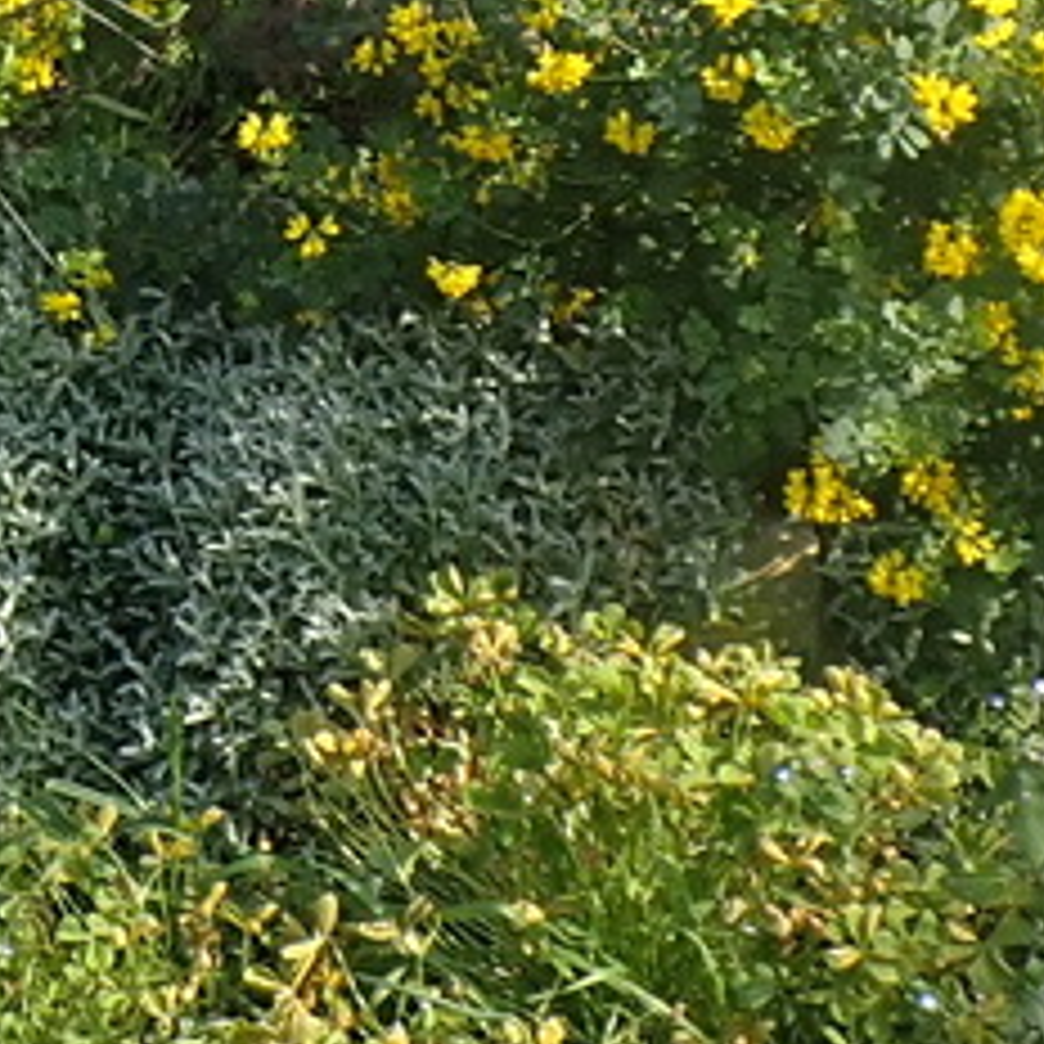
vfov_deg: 11.5
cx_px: -482
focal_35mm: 146
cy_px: -531
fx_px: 4982
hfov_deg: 11.5
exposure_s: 1/320
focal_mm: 5.4
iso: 100
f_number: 3.2
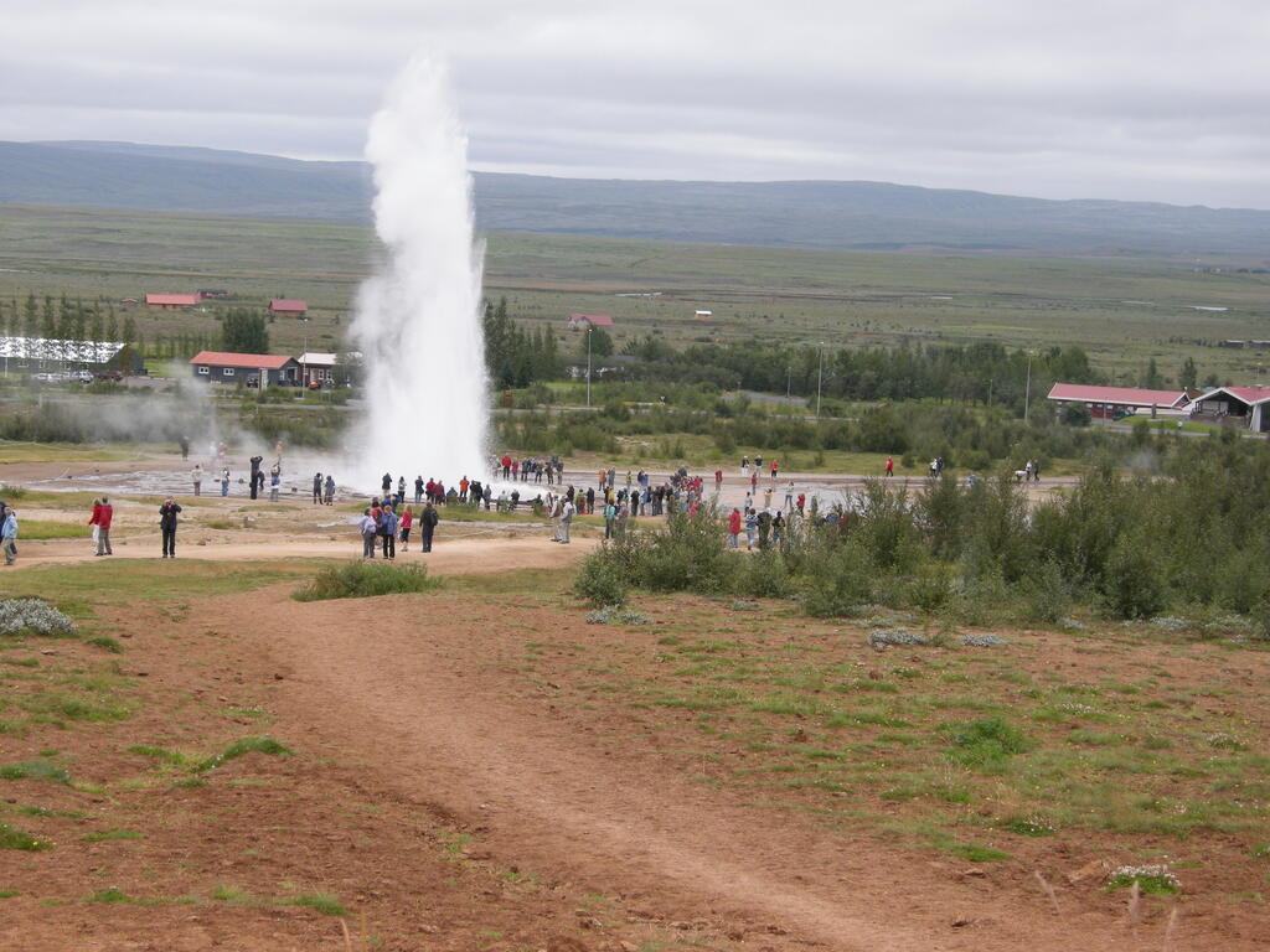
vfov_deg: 19.9
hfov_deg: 26.3
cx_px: 635
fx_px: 2715
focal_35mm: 74
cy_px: 476
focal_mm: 15.7
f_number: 4.3
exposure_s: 1/152
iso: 100
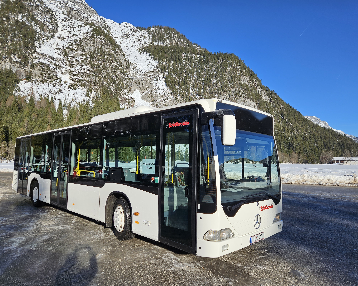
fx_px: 254
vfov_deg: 58.8
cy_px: 143
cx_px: 179
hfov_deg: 70.3
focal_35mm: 24
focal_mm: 5.4
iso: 25
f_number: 1.8
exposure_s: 1/2524
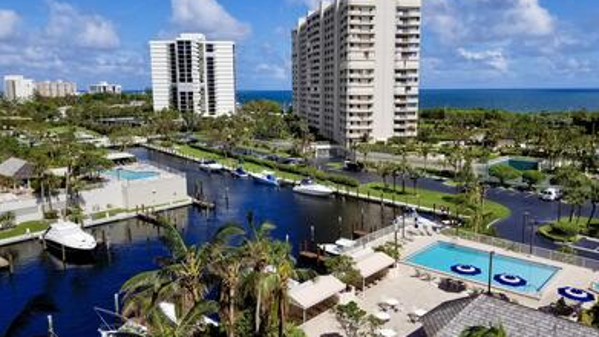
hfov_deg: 66.1
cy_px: 164
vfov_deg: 40.2
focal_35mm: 29
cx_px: 305
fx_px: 461
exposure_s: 1/4256
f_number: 1.7
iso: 50
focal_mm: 4.25
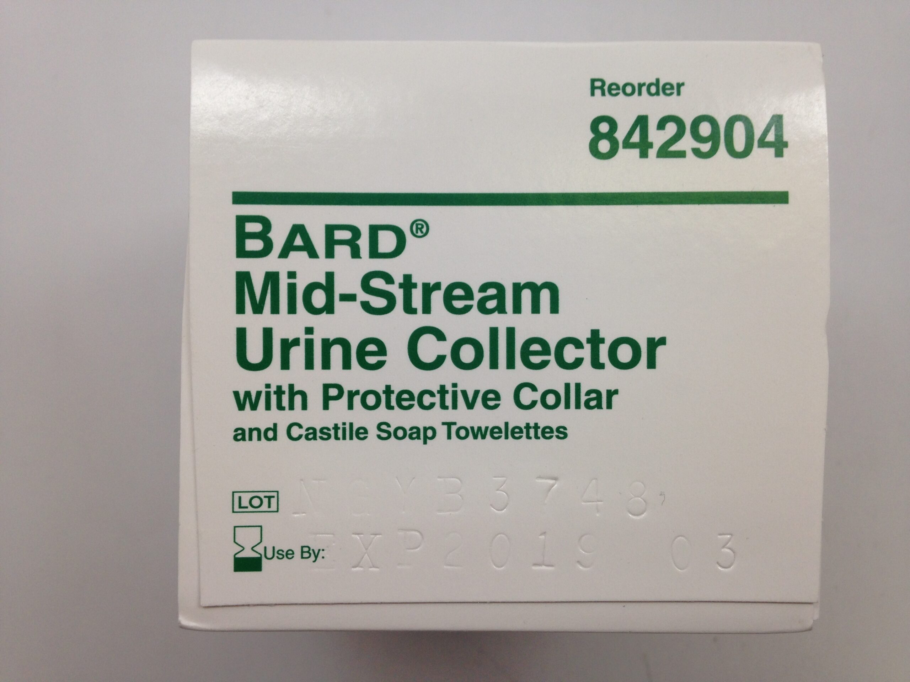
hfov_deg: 55.4
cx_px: 455
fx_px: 868
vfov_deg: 42.9
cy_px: 341
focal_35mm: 33
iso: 50
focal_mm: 4.12
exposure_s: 1/60
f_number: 2.4
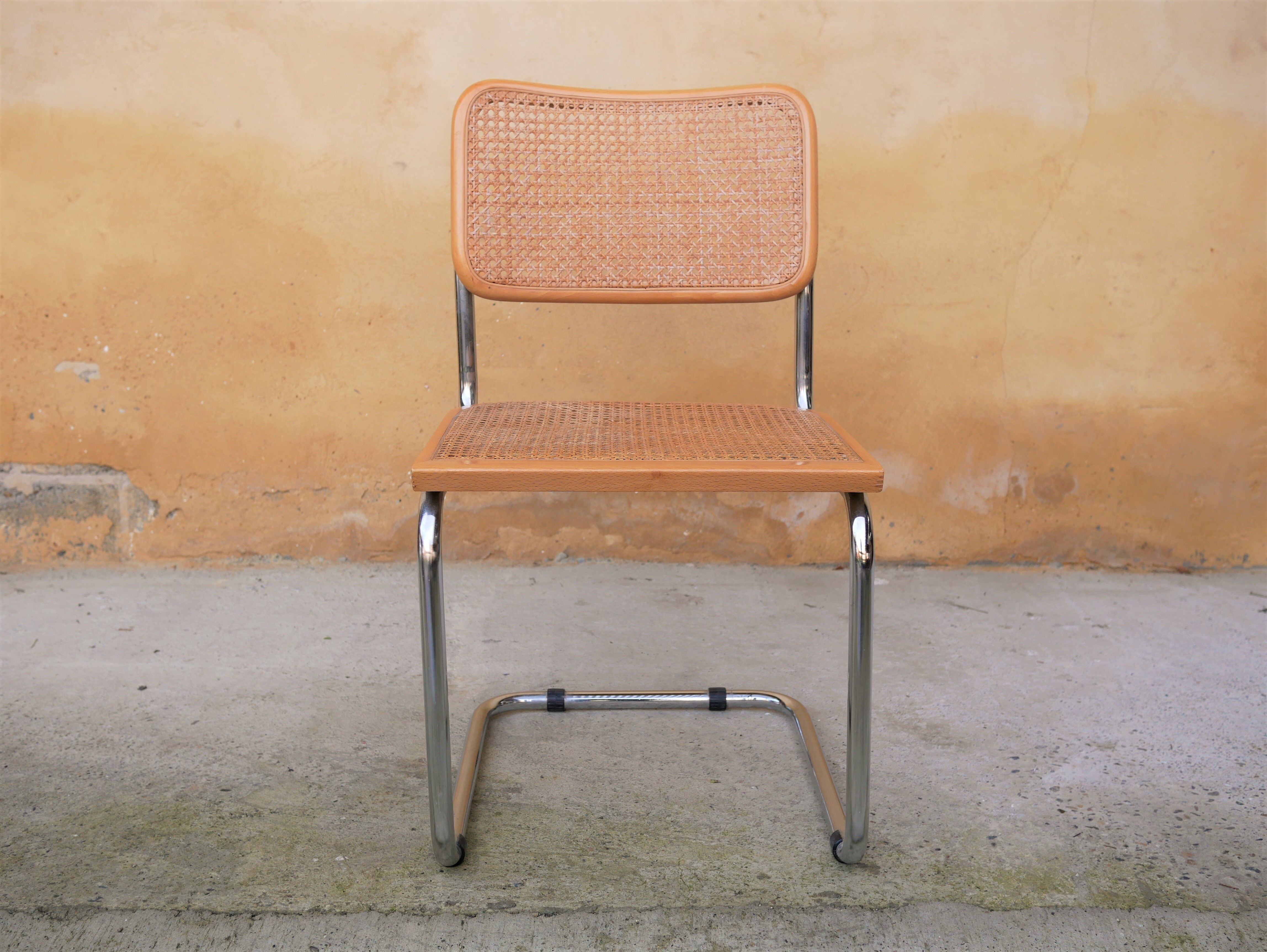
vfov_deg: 36.0
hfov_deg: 46.8
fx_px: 1465
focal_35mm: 40
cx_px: 634
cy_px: 476
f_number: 3.2
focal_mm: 20
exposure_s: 1/320
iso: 200
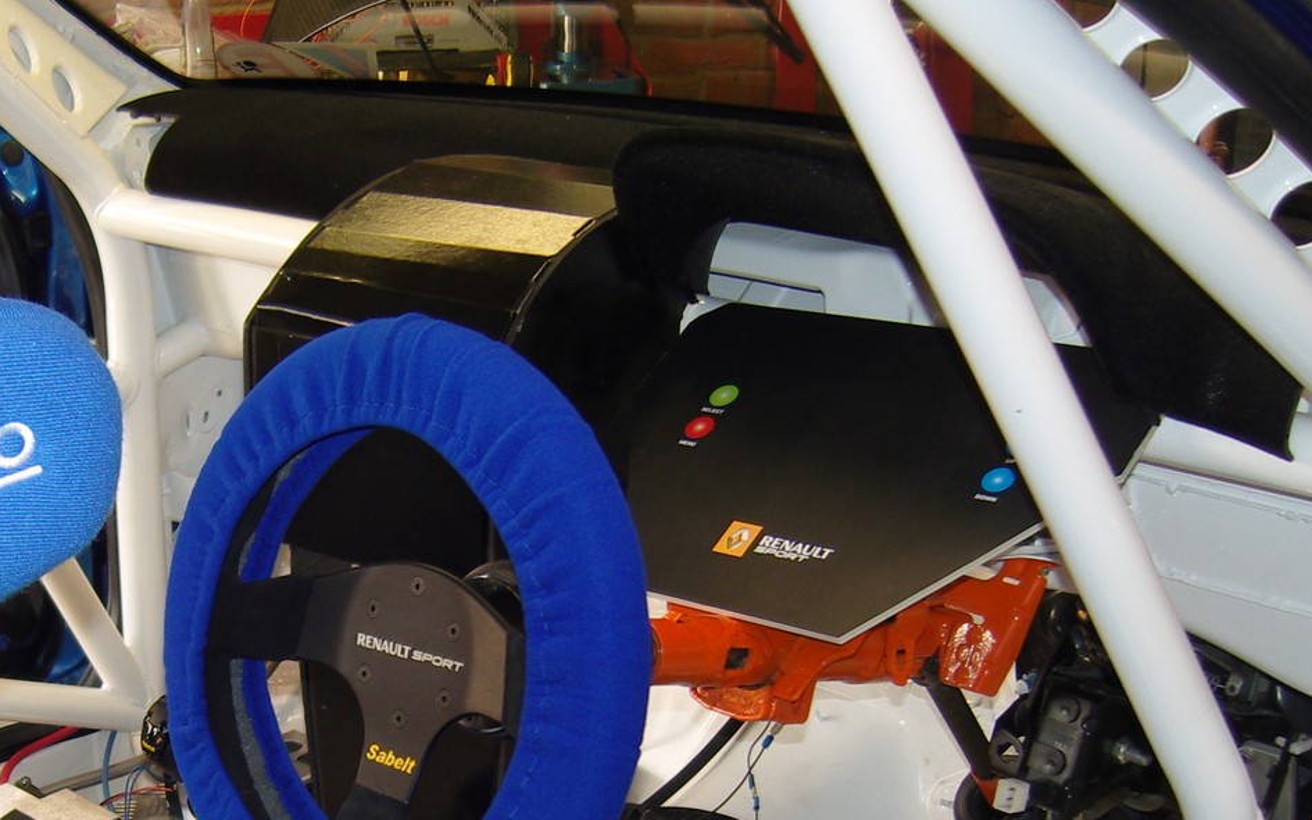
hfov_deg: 32.9
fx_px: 2182
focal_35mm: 61
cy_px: 765
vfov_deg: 20.8
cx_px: 343
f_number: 2.8
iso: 100
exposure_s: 1/40
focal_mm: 7.3
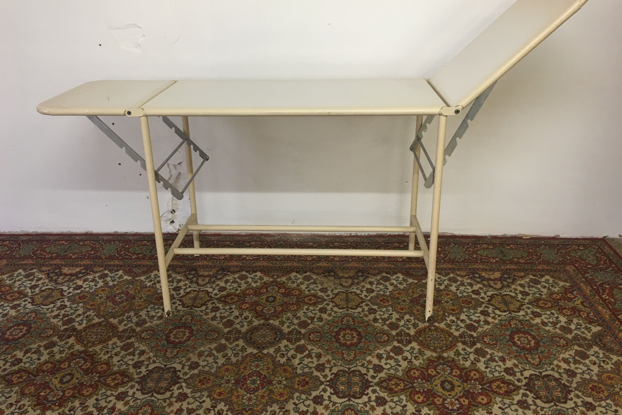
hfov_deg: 60.3
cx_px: 304
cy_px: 180
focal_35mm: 31
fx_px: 536
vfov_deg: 42.2
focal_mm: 4.15
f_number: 2.2
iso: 100
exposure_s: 1/33
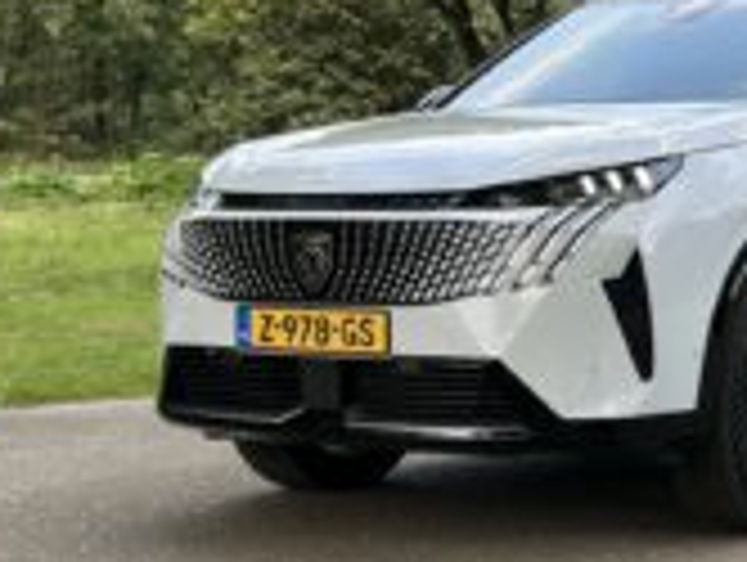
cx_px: 675
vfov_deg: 14.2
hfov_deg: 18.6
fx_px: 2248
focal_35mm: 104
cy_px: 189
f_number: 1.78
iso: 80
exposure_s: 1/734
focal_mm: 6.86
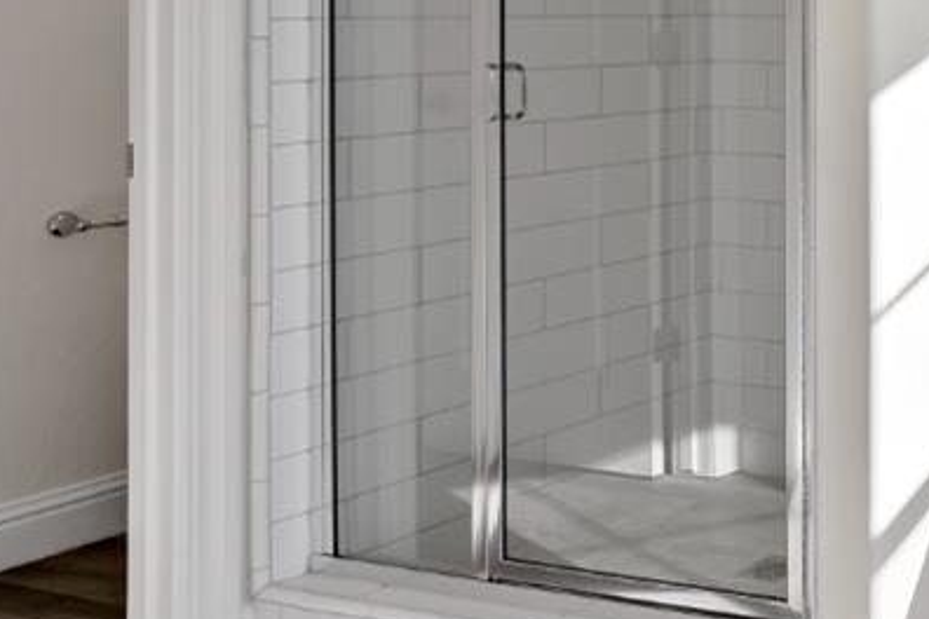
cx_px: 1405
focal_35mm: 53
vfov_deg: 24.5
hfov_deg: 26.6
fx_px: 1368
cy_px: 23
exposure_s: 1/250
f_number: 4.5
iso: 80
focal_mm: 14
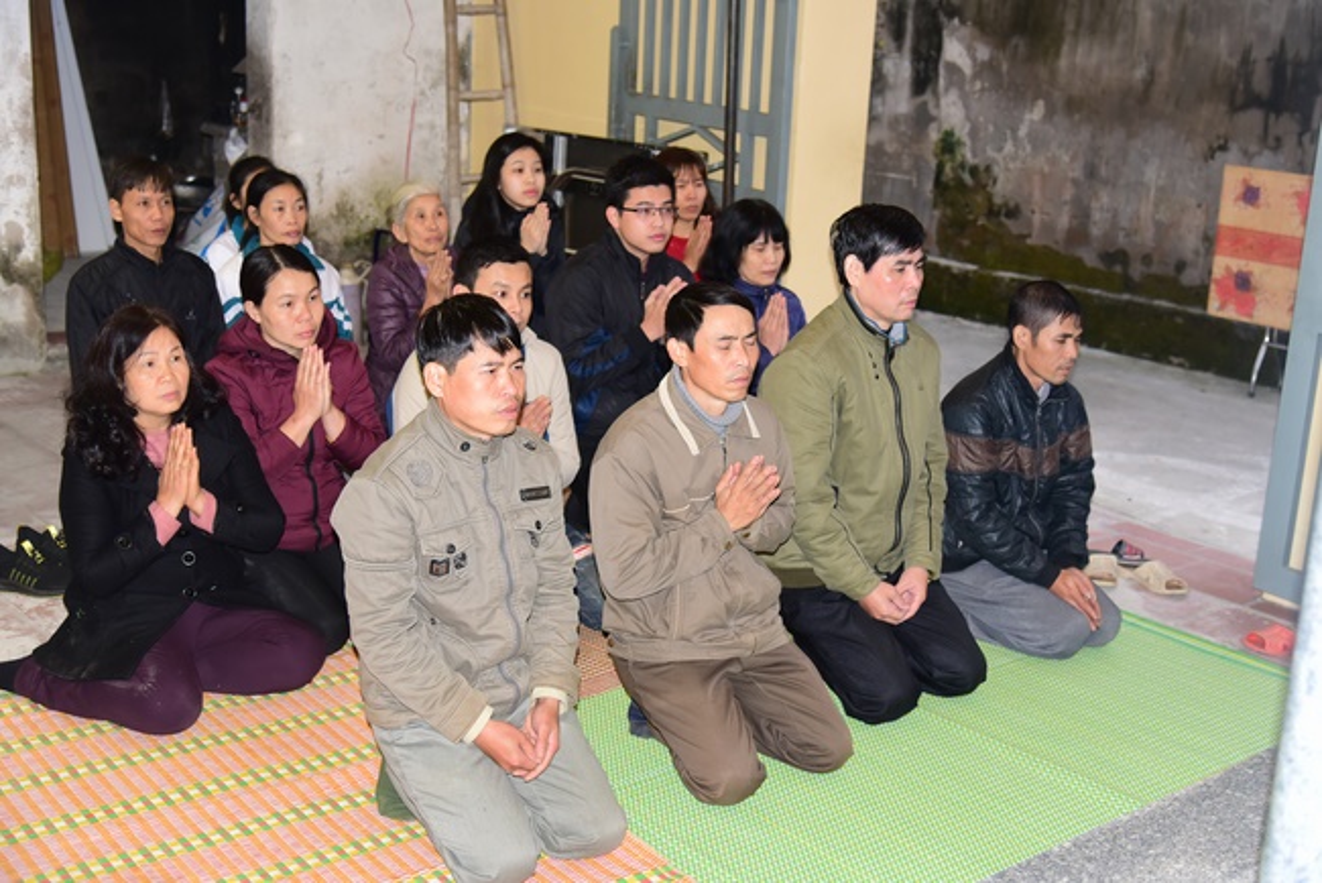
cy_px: 442
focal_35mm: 46
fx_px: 1690
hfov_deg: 42.7
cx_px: 661
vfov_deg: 29.3
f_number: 4
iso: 1000
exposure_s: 1/80
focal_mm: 46
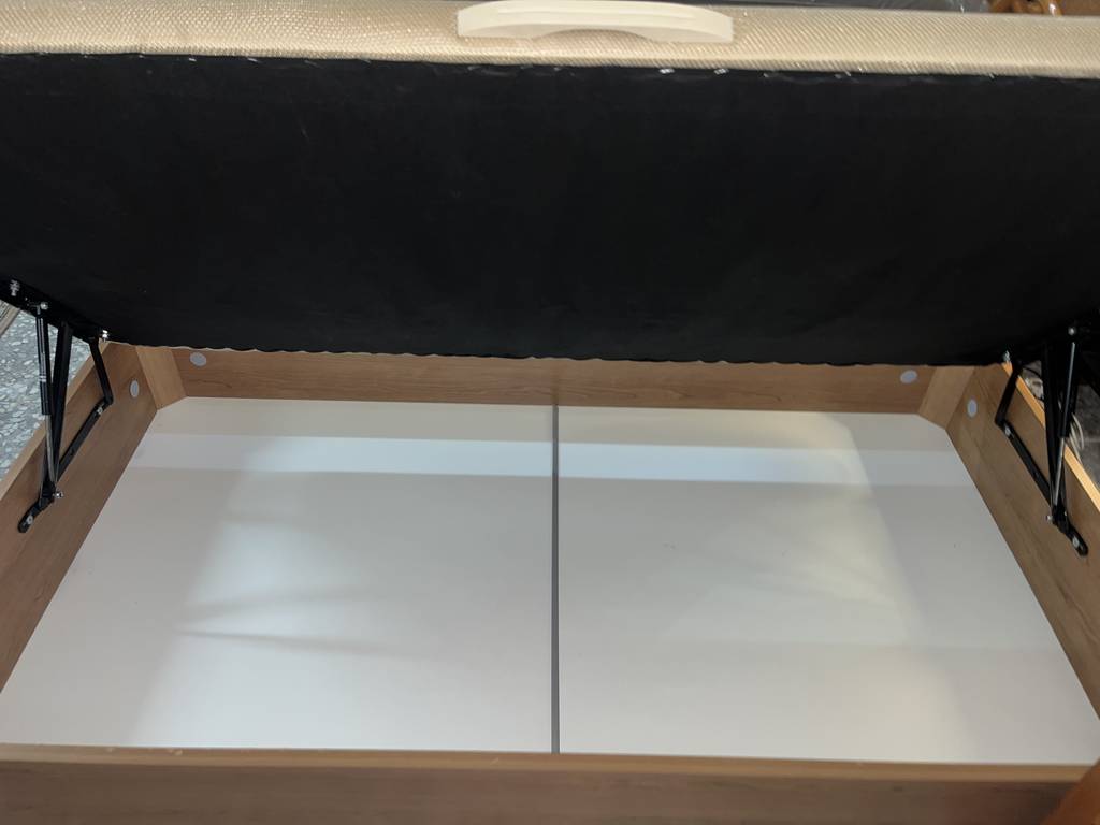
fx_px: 826
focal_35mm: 26
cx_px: 550
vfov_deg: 53.1
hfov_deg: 67.3
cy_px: 412
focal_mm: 5.1
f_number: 1.6
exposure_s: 1/11
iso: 32
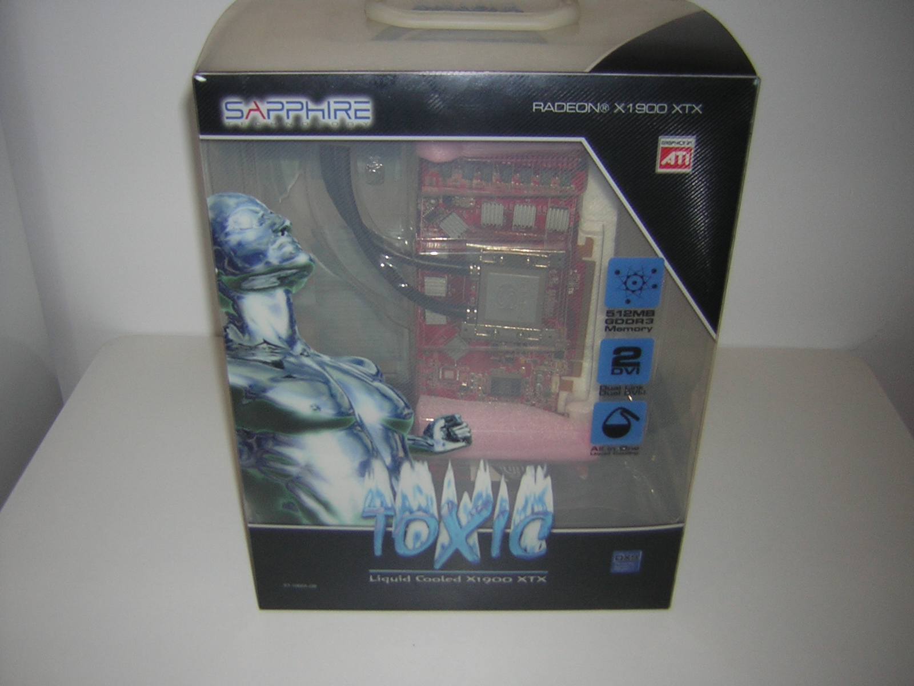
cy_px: 343
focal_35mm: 36
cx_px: 457
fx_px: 951
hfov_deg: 51.4
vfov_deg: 39.7
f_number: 2.6
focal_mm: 4.7
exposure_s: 1/60.1
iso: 50
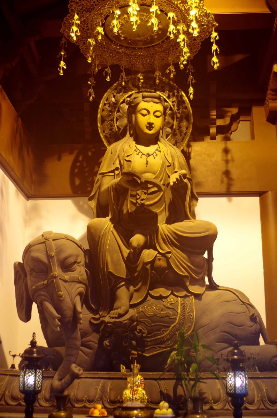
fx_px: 487
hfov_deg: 31.8
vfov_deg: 46.5
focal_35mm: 42
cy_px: 209
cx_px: 138
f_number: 2.8
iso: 640
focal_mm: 28
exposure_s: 1/15
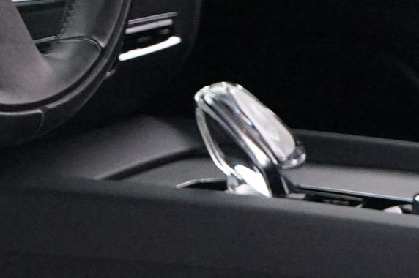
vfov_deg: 5.3
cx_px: -218
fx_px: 2999
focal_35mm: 258
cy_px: -31
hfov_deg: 7.8
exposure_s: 1/30
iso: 6400
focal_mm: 59
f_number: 5
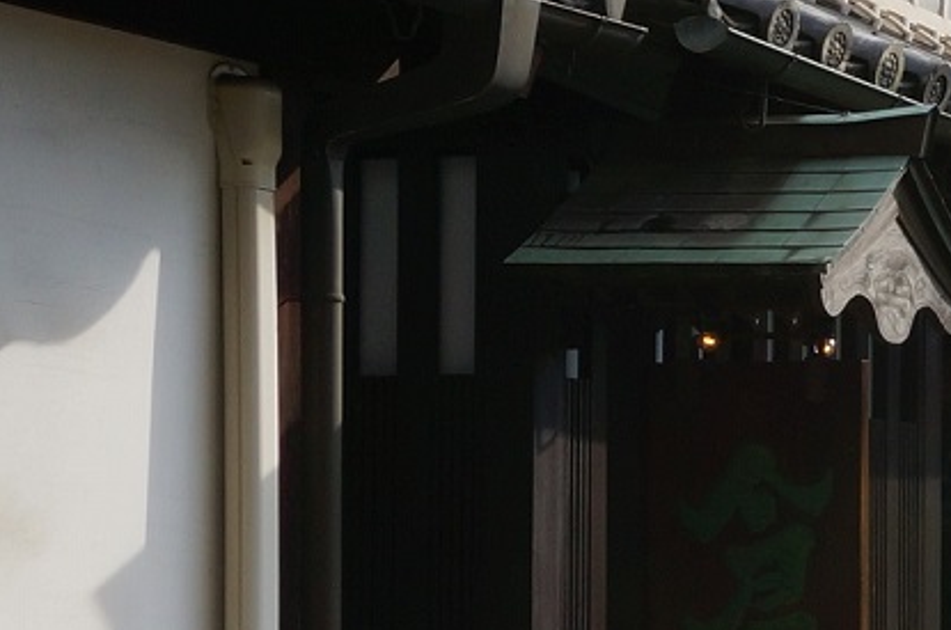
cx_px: 1958
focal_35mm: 130
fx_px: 3429
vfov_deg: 10.5
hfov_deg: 13.4
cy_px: 514
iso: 100
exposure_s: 1/100
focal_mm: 21
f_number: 13
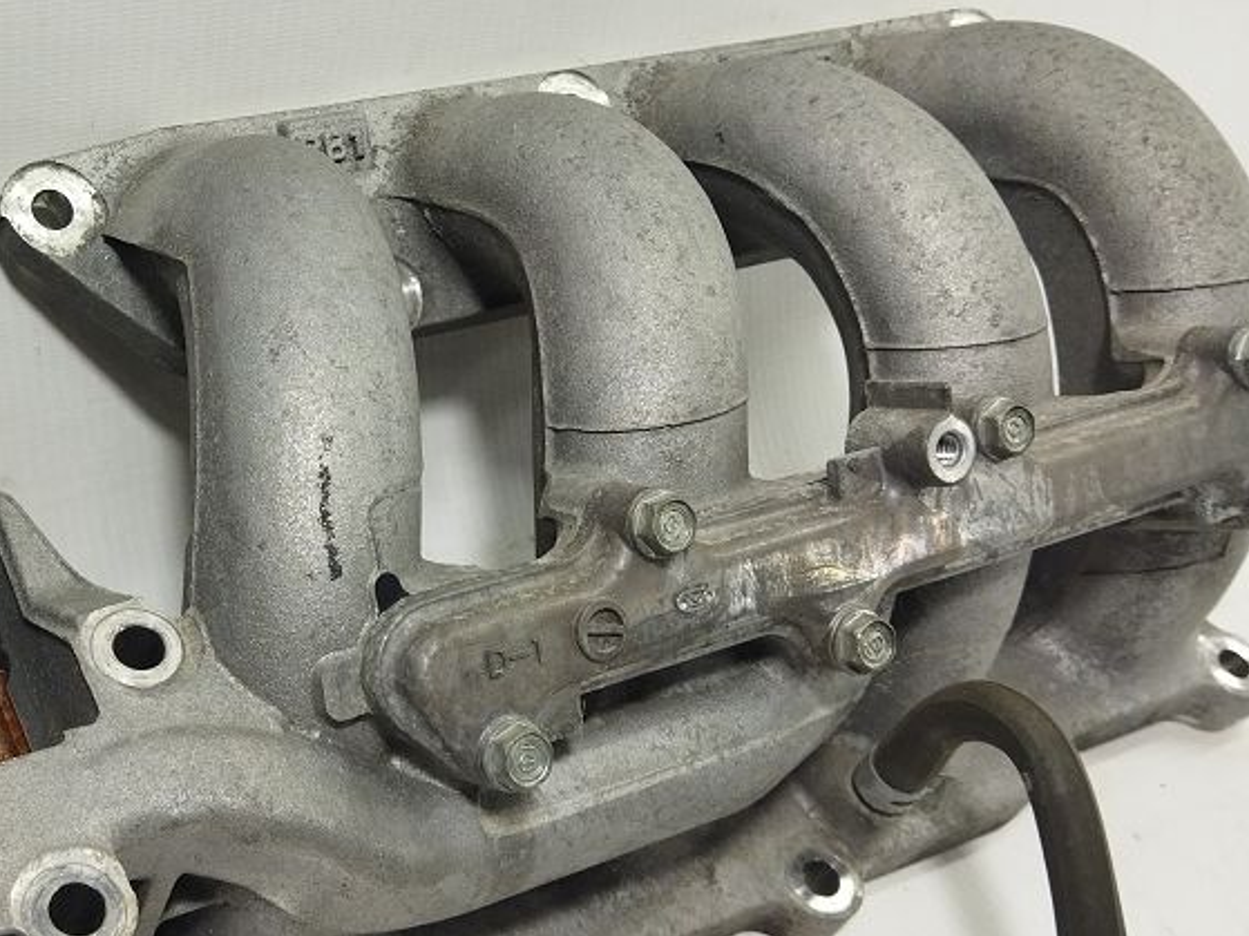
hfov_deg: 32.8
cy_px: 485
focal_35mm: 58
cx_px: 355
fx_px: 2092
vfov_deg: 25.2
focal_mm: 4.71
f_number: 1.79
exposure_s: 1/100
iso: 110
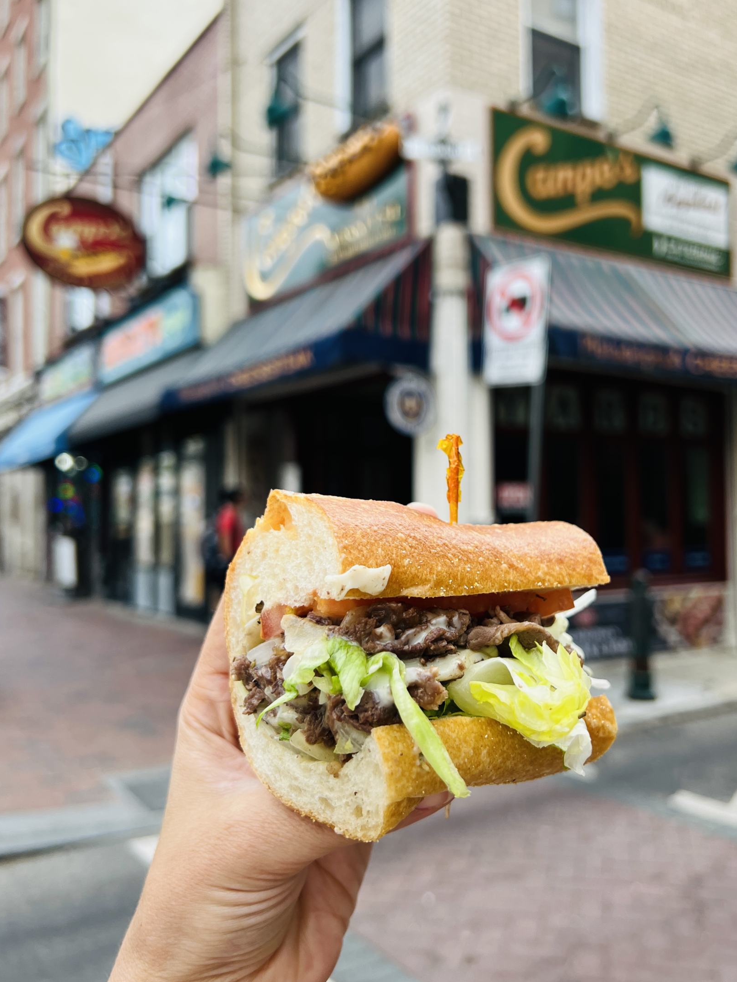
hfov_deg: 45.4
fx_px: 880
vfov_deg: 58.3
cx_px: 401
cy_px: 467
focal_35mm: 31
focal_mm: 5.7
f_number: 1.5
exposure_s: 1/1029
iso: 50
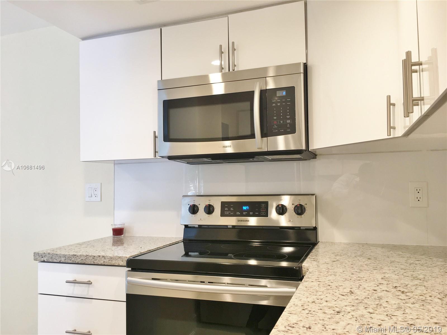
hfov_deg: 61.7
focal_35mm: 29
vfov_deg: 48.2
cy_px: 168
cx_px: 224
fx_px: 374
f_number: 2.2
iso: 50
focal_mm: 4.15
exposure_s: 1/30
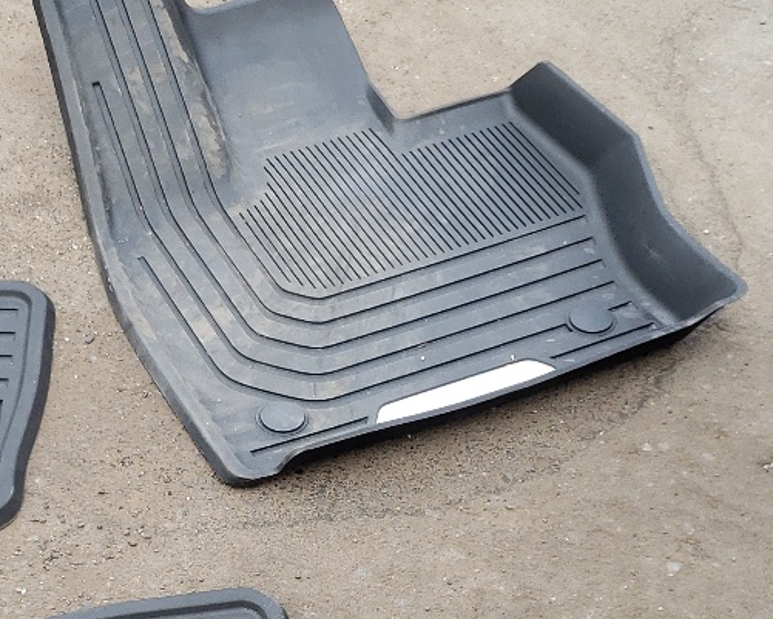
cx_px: 177
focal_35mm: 81
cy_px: 520
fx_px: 1853
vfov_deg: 18.7
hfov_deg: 23.3
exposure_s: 1/625
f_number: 1.5
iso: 50
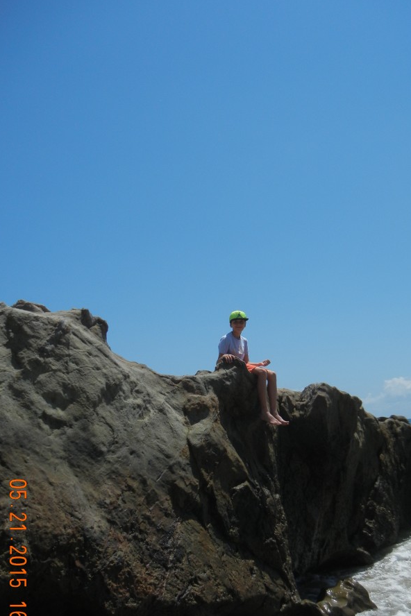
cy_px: 342
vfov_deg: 53.0
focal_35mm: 36
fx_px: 616
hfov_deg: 36.8
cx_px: 229
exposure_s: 1/896
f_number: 7
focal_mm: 5.4
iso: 160
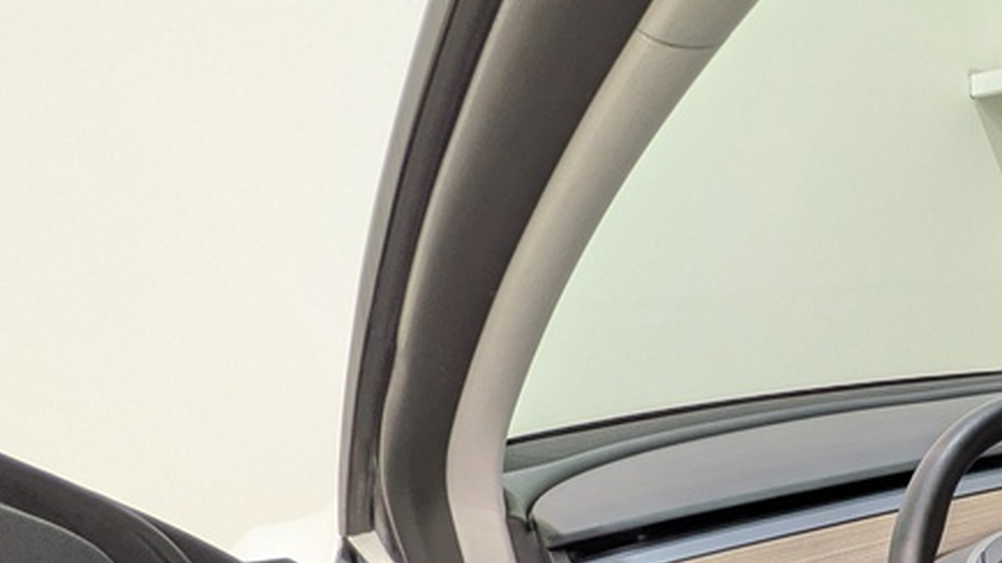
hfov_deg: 42.7
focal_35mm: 36
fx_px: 956
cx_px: 1113
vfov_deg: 27.1
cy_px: 748
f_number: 2.2
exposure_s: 1/25
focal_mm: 1.83
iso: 58
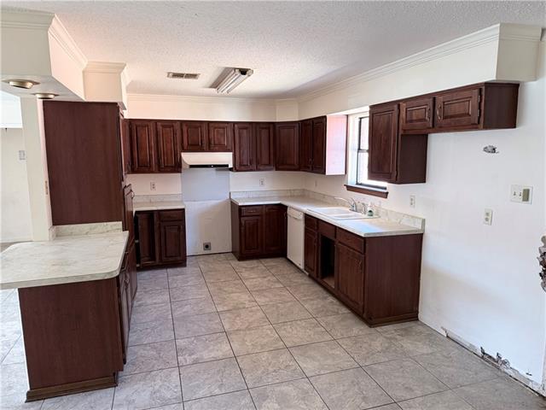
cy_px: 205
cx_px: 273
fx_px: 379
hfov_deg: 71.6
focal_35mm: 24
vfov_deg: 56.8
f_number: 1.78
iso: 200
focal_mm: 6.76
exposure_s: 1/64
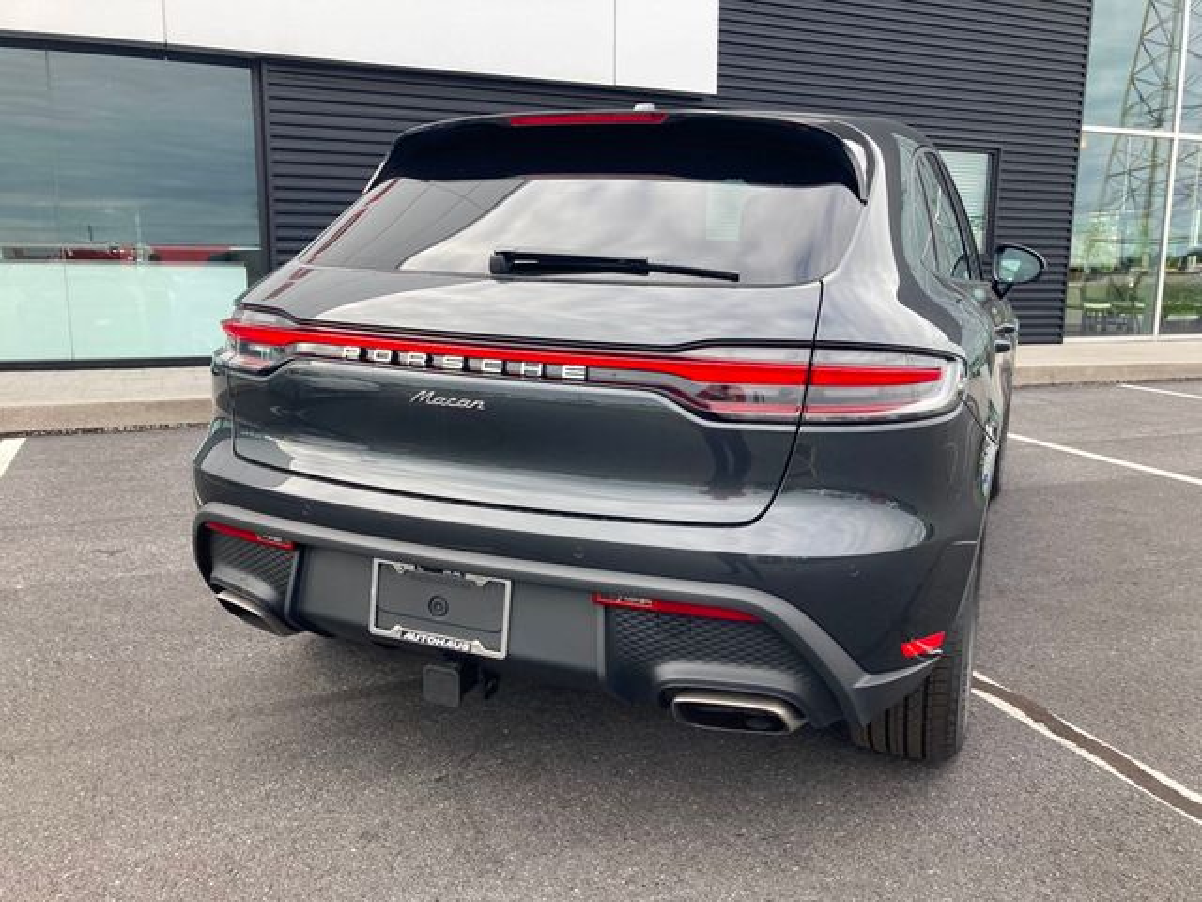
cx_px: 601
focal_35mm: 28
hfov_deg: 63.4
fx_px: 972
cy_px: 451
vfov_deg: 49.7
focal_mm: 3.99
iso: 20
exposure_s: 1/222
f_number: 1.8
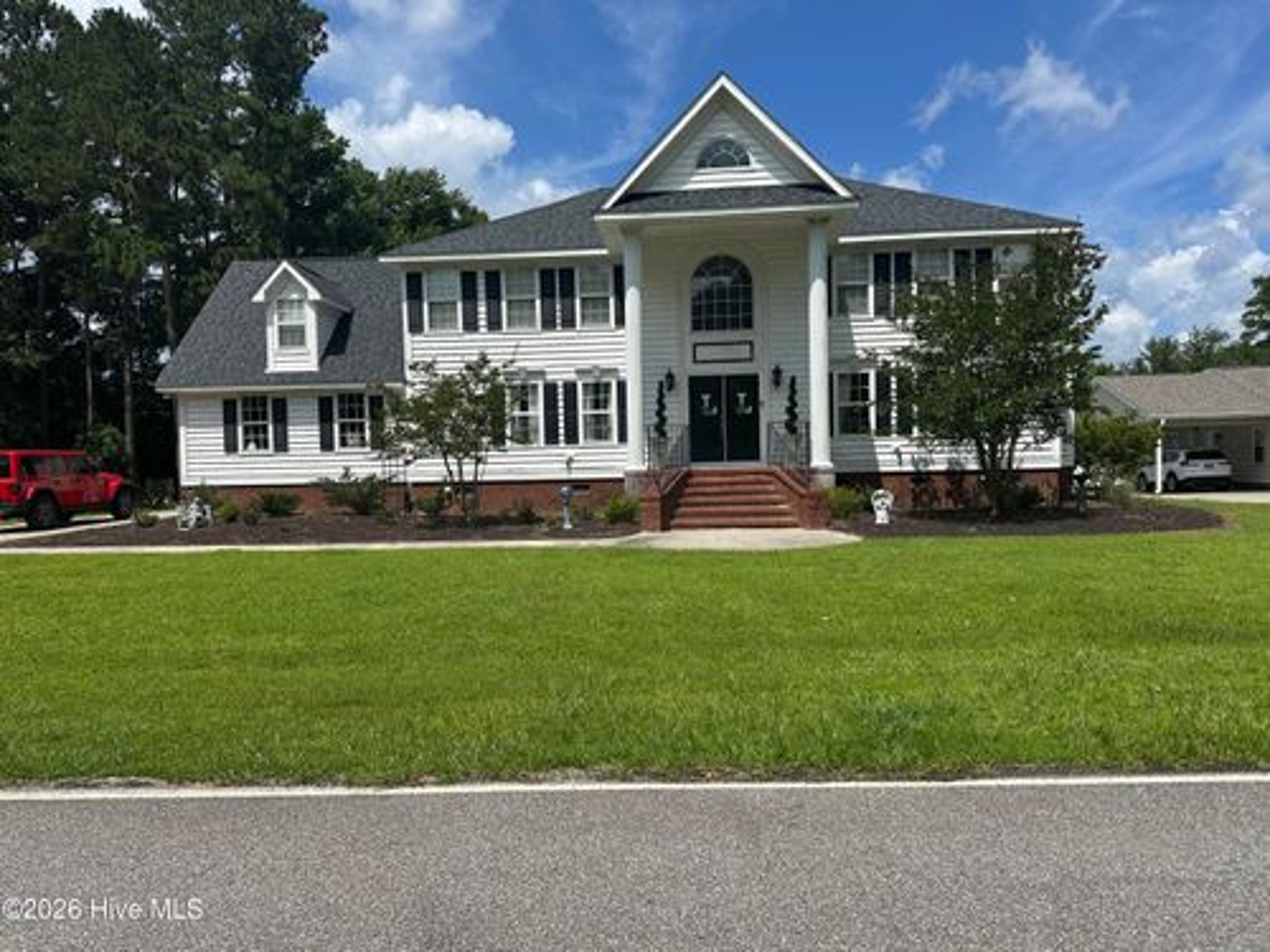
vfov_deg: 56.8
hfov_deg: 71.6
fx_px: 881
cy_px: 476
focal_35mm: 24
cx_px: 635
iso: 80
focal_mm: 6.86
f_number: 1.78
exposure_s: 1/6211
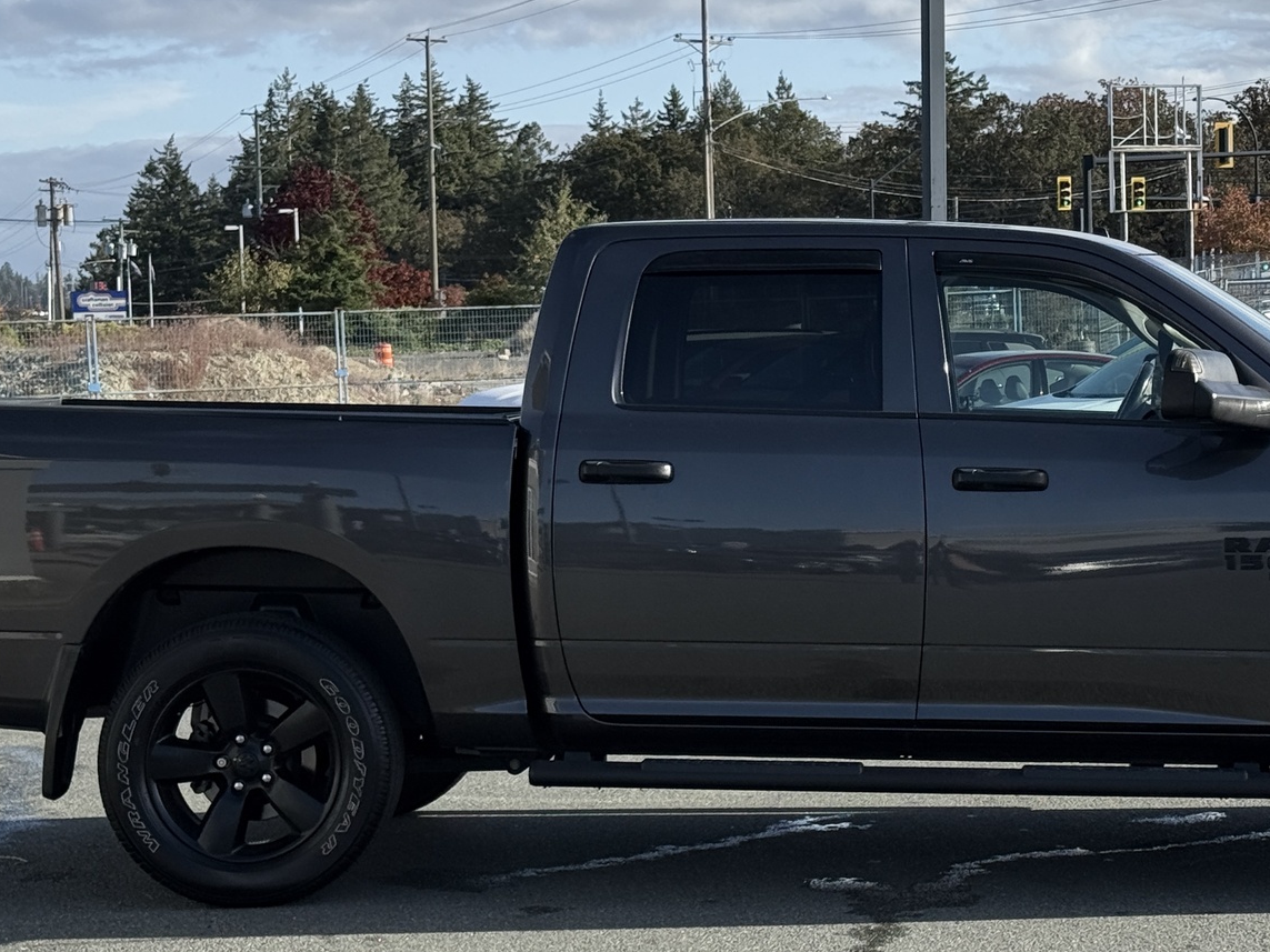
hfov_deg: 22.7
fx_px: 3155
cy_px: 471
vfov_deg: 17.2
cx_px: 830
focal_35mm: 86
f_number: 1.78
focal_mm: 6.76
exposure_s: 1/3096
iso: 64
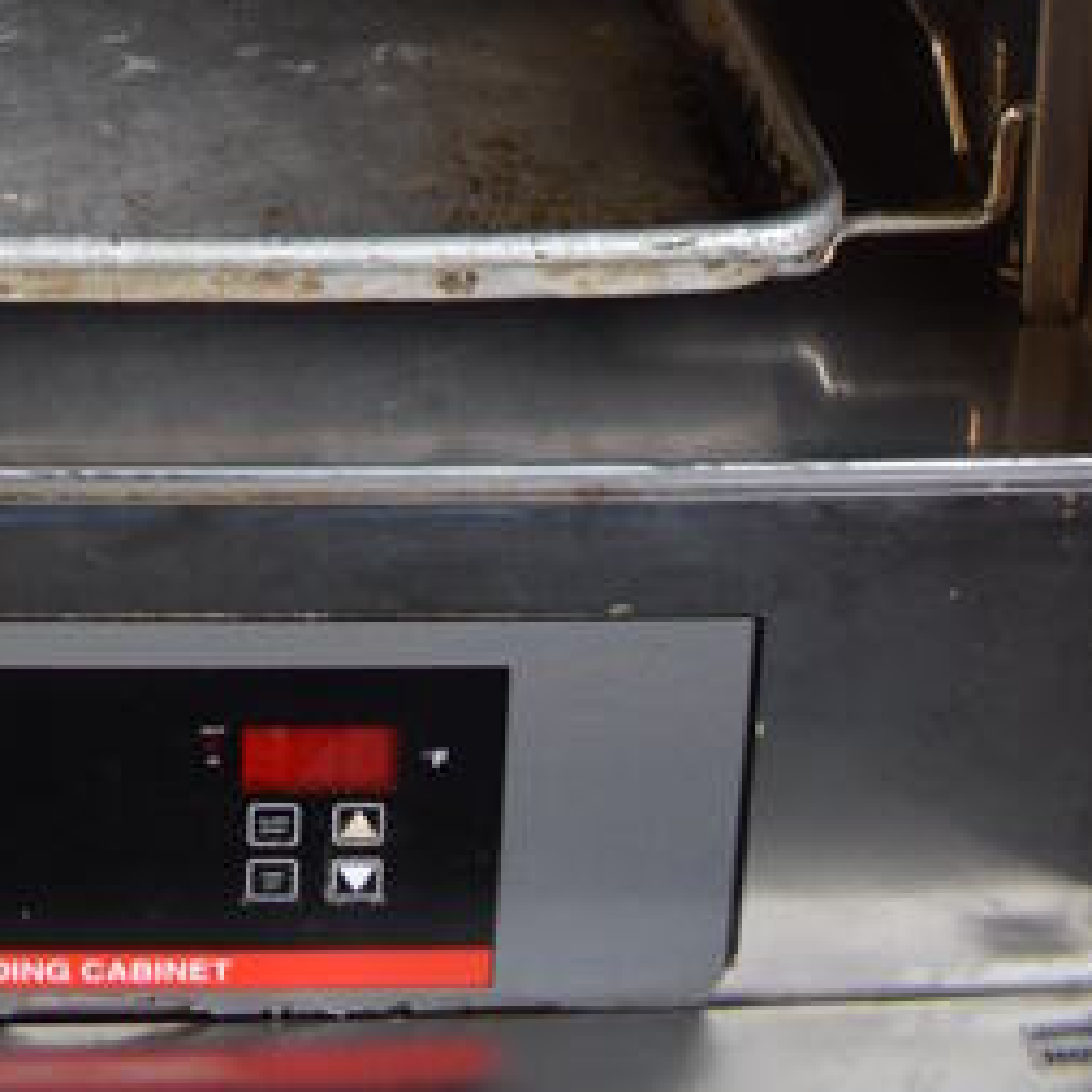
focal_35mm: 83
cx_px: -13
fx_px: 2962
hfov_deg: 20.2
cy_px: -805
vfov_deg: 17.4
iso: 1000
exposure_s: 1/125
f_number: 3.5
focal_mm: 18
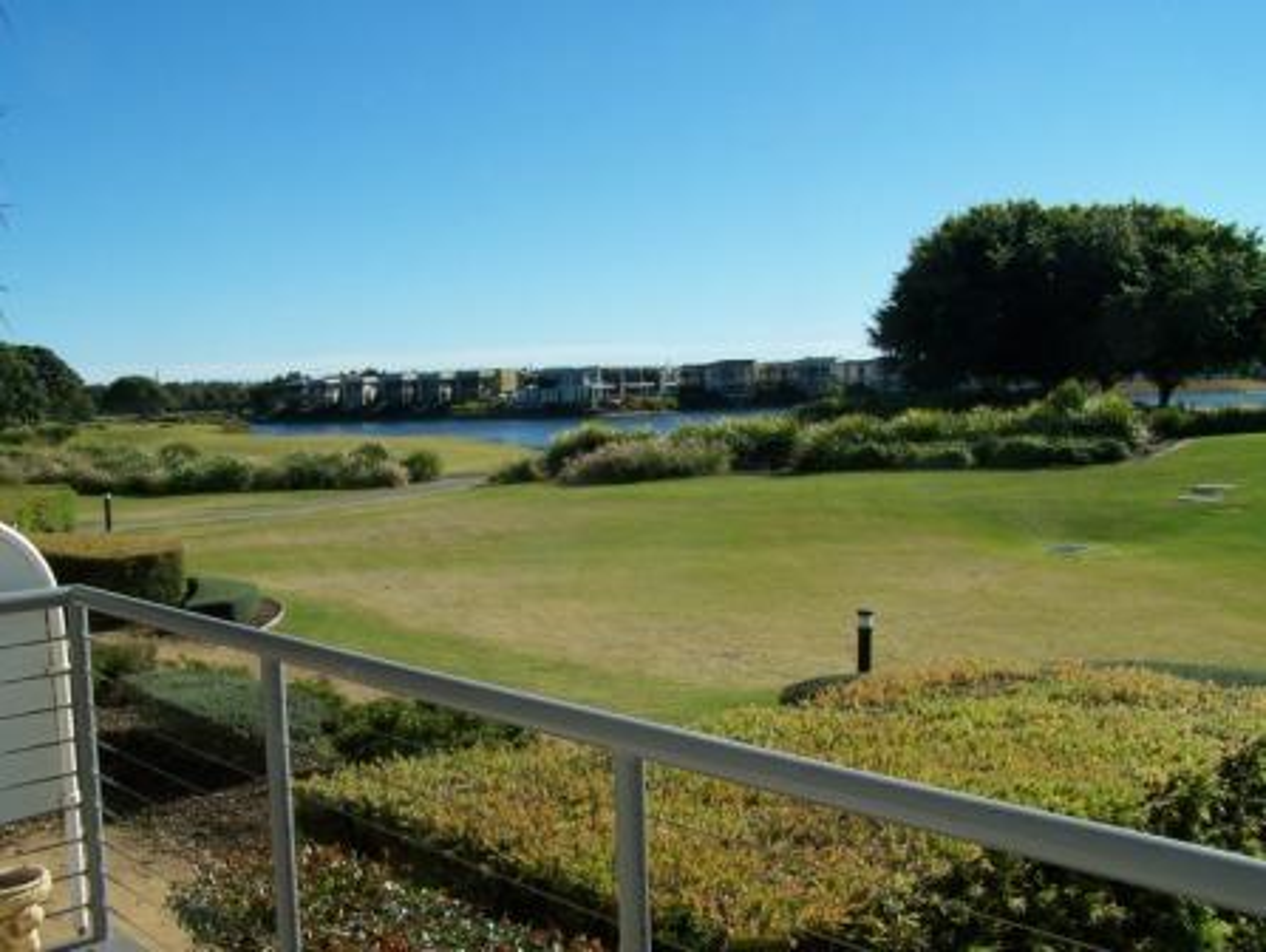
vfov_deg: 37.8
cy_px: 476
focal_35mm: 38
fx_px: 1391
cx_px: 633
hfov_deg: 48.9
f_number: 5.6
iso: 80
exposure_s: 1/500
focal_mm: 6.3
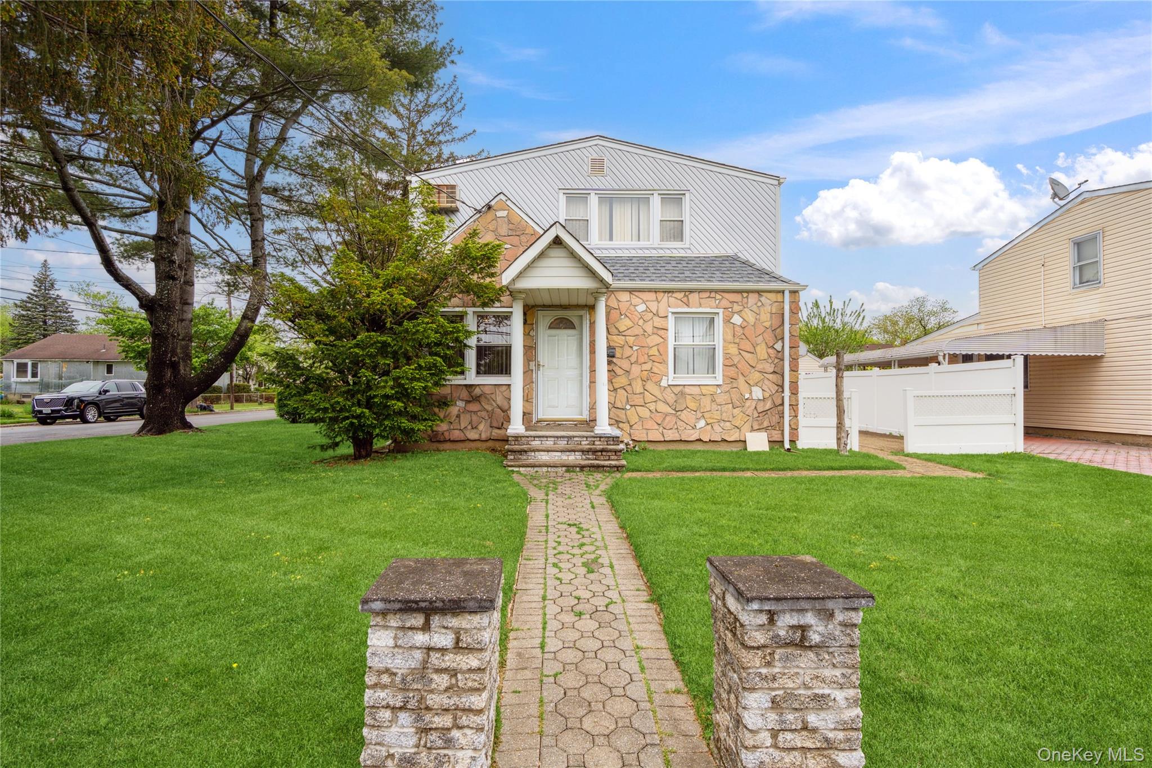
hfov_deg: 93.3
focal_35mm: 17
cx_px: 576
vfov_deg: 70.4
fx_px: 544
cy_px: 384
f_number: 5
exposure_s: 1/320
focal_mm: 17
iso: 200
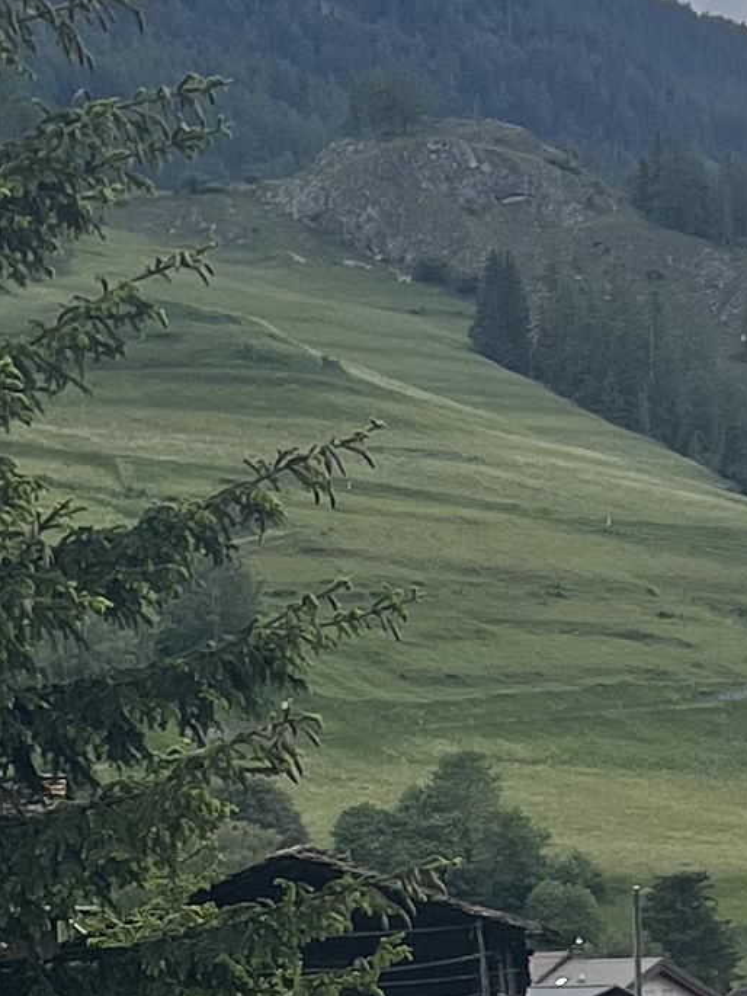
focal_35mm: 153
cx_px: 1334
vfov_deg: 12.7
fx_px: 4401
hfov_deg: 9.3
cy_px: 1093
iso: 50
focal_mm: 5.7
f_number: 1.5
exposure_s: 1/827
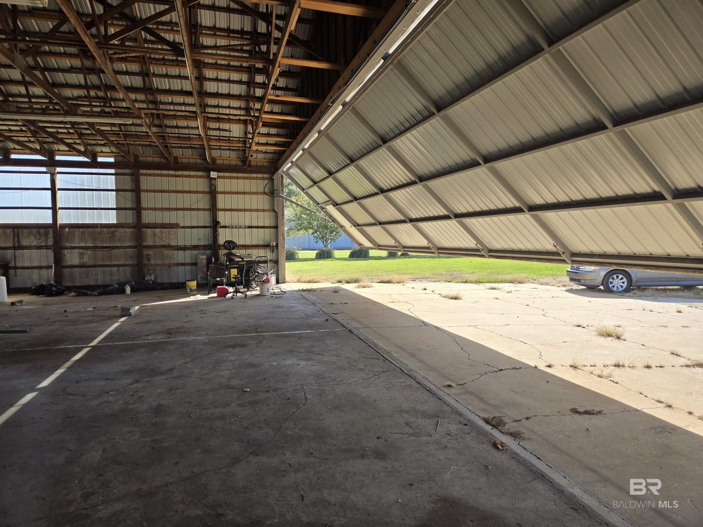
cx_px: 352
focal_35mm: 23
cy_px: 264
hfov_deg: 73.9
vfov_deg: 58.9
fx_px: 467
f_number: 1.8
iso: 25
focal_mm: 5.4
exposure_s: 1/857
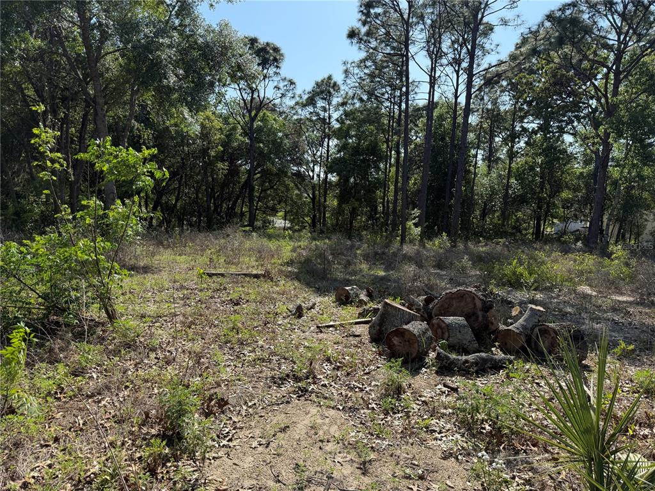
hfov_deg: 71.6
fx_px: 454
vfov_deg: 56.8
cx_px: 328
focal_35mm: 24
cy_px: 246
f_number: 1.78
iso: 100
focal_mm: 6.76
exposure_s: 1/3145
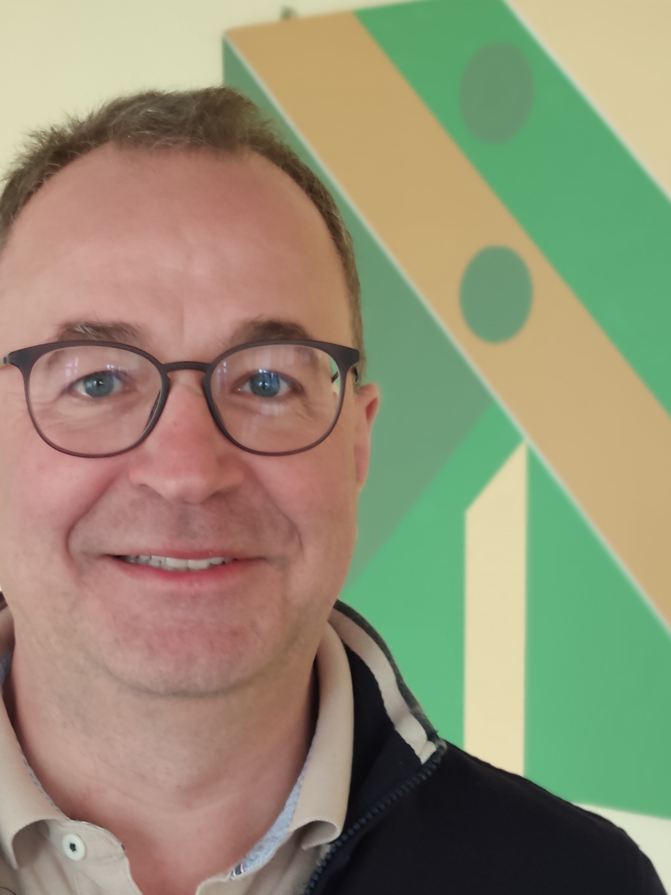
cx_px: 212
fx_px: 2300
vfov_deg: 21.9
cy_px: 606
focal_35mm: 89
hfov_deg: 16.6
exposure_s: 1/33
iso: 1106
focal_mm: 6.22
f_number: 2.2
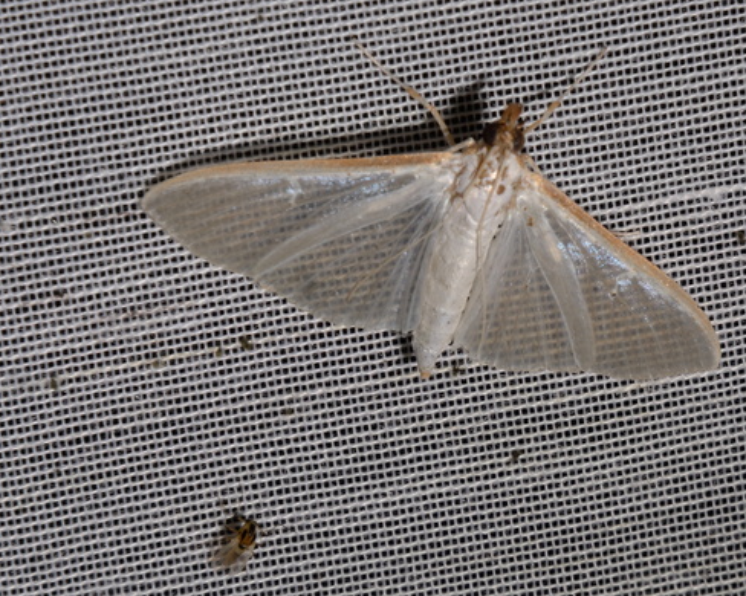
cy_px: 313
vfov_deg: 8.0
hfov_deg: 10.0
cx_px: 512
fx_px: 4276
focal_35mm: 194
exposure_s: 1/60
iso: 100
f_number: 25
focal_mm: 85
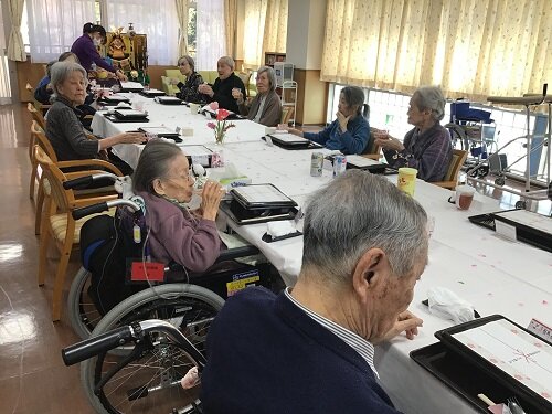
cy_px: 207
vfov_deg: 45.4
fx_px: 494
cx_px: 276
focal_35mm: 31
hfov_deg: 58.4
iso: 25
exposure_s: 1/40
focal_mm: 3.3
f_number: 2.4
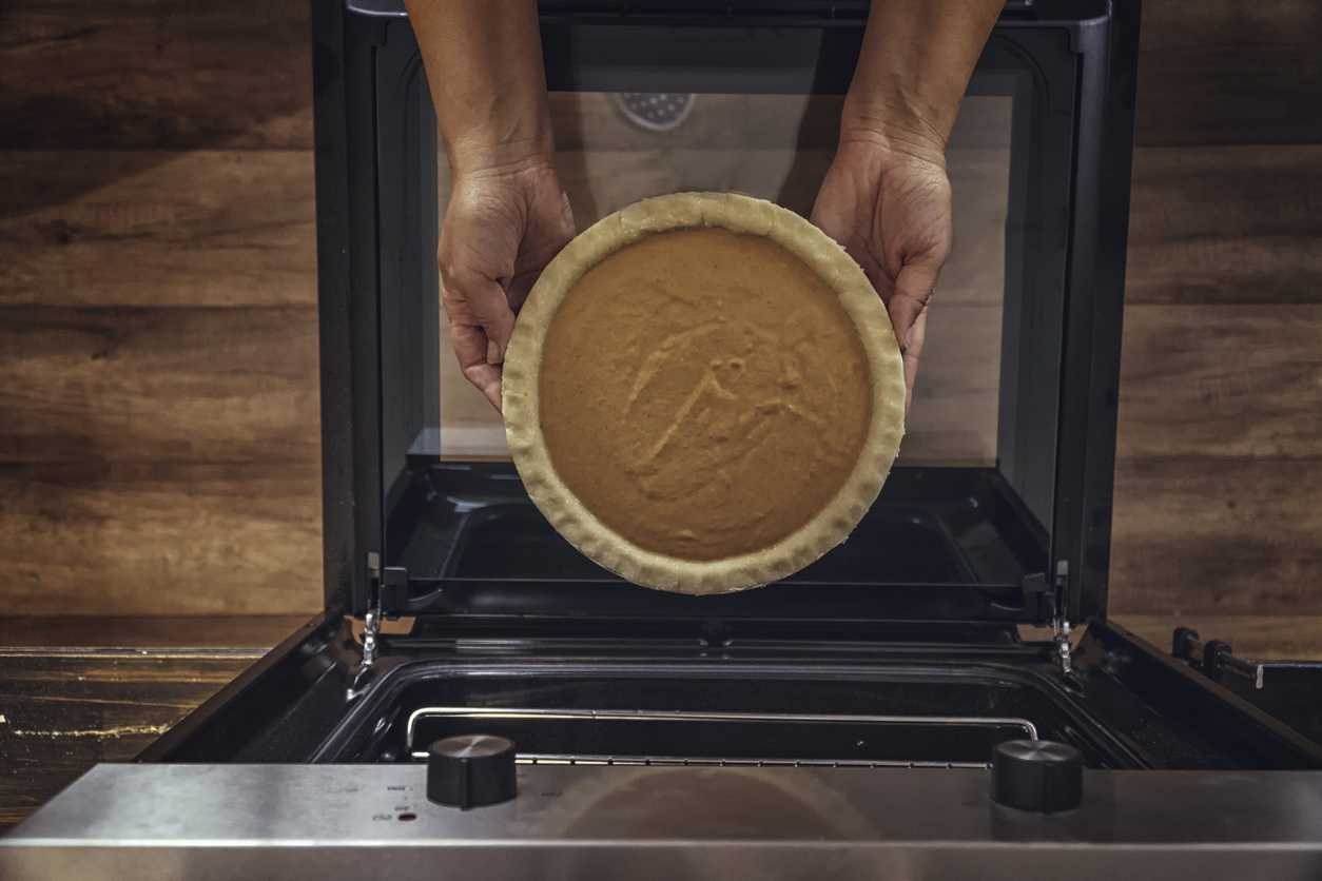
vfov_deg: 34.2
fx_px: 1432
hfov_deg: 49.6
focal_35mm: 39
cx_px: 661
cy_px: 440
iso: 1250
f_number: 4
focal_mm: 26
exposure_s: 1/250
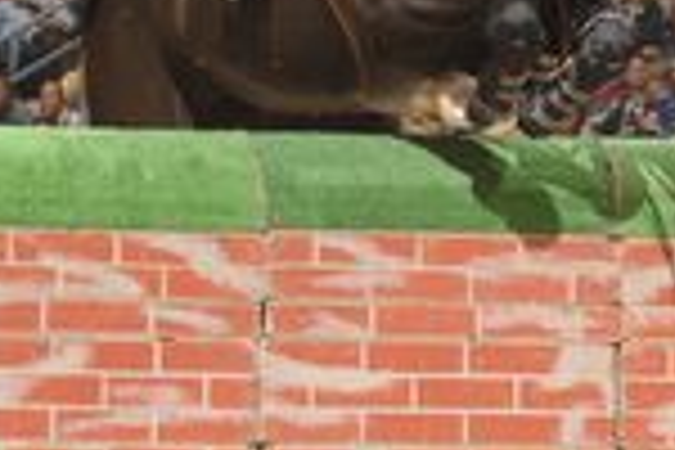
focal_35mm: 447
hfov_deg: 4.6
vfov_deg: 3.1
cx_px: 500
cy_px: 164
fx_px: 8381
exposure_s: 1/250
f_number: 4.5
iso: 320
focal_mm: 70
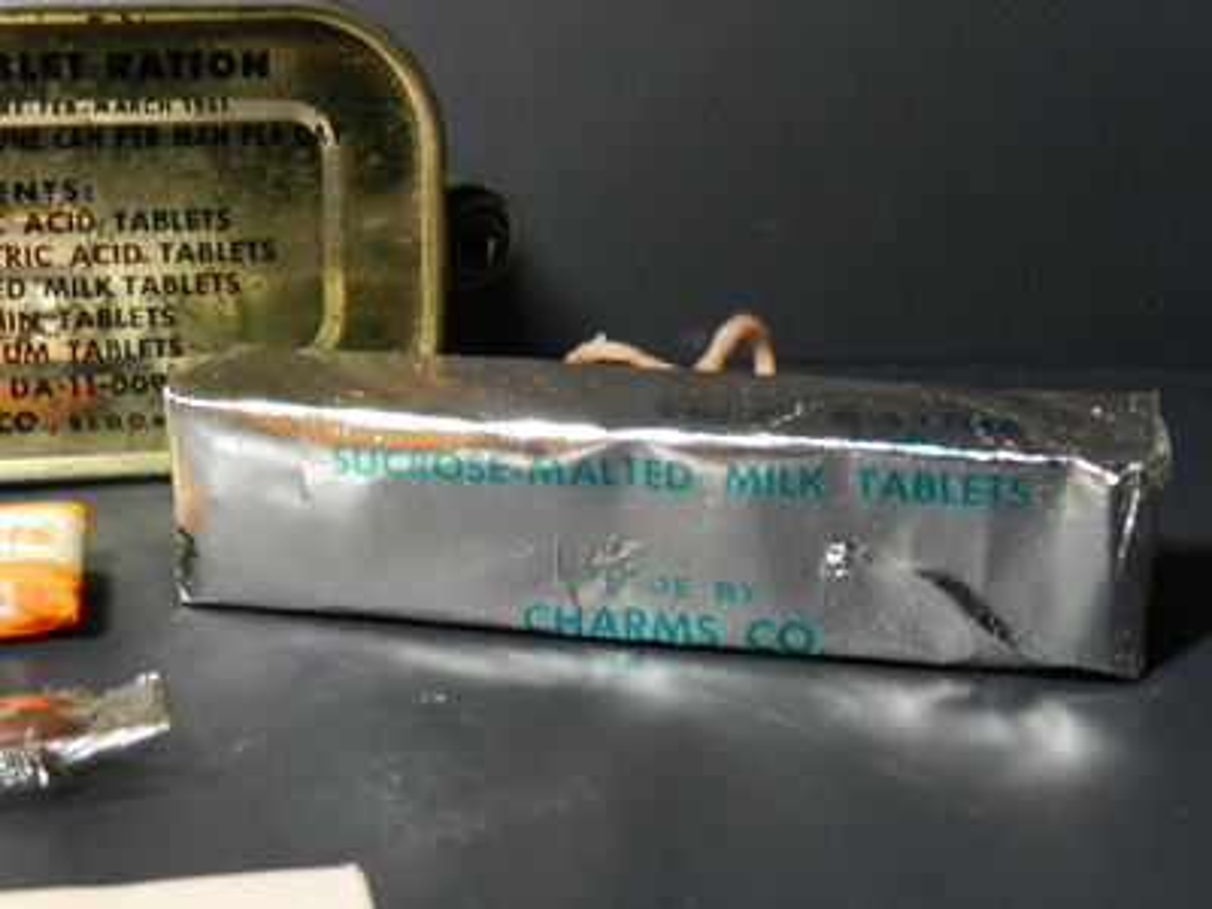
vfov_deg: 27.5
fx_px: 1856
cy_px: 454
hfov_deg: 36.2
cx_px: 606
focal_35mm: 53
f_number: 4.4
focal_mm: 9.4
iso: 400
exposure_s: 1/10
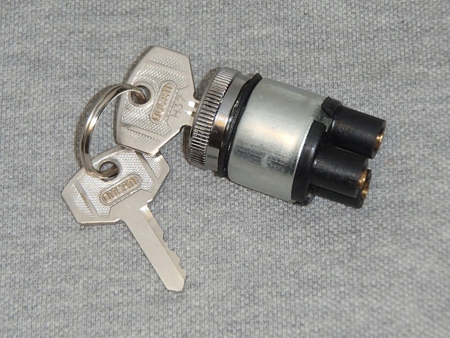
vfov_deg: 15.4
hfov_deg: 20.4
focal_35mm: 96
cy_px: 169
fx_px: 1248
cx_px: 225
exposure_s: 1/250
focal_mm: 17.22
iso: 400
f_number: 4.8
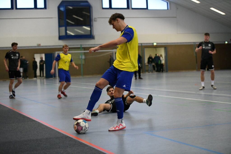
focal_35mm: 70
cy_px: 77
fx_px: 449
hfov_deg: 28.9
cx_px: 116
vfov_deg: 19.4
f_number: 2.8
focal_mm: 70
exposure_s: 1/1600
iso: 8000
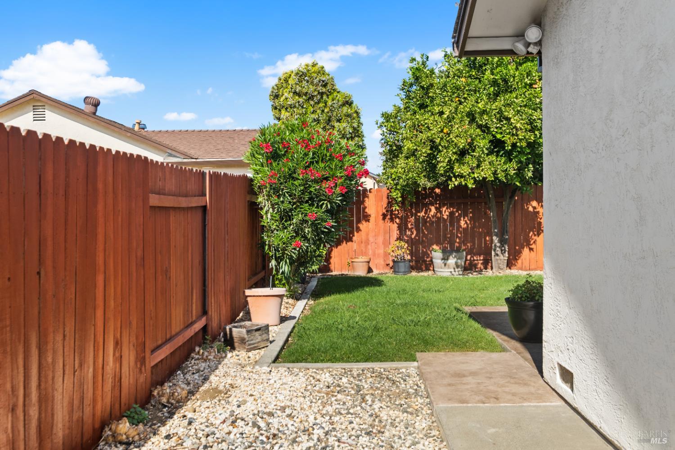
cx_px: 338
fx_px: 675
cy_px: 225
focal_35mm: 36
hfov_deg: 53.1
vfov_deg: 36.9
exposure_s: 1/250
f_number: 5.6
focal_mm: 24
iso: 160
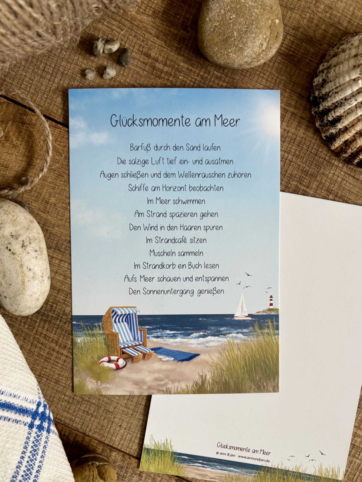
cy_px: 269
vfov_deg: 61.5
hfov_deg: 48.2
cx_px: 189
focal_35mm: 29
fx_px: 404
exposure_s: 1/50
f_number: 1.6
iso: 200
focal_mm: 5.96
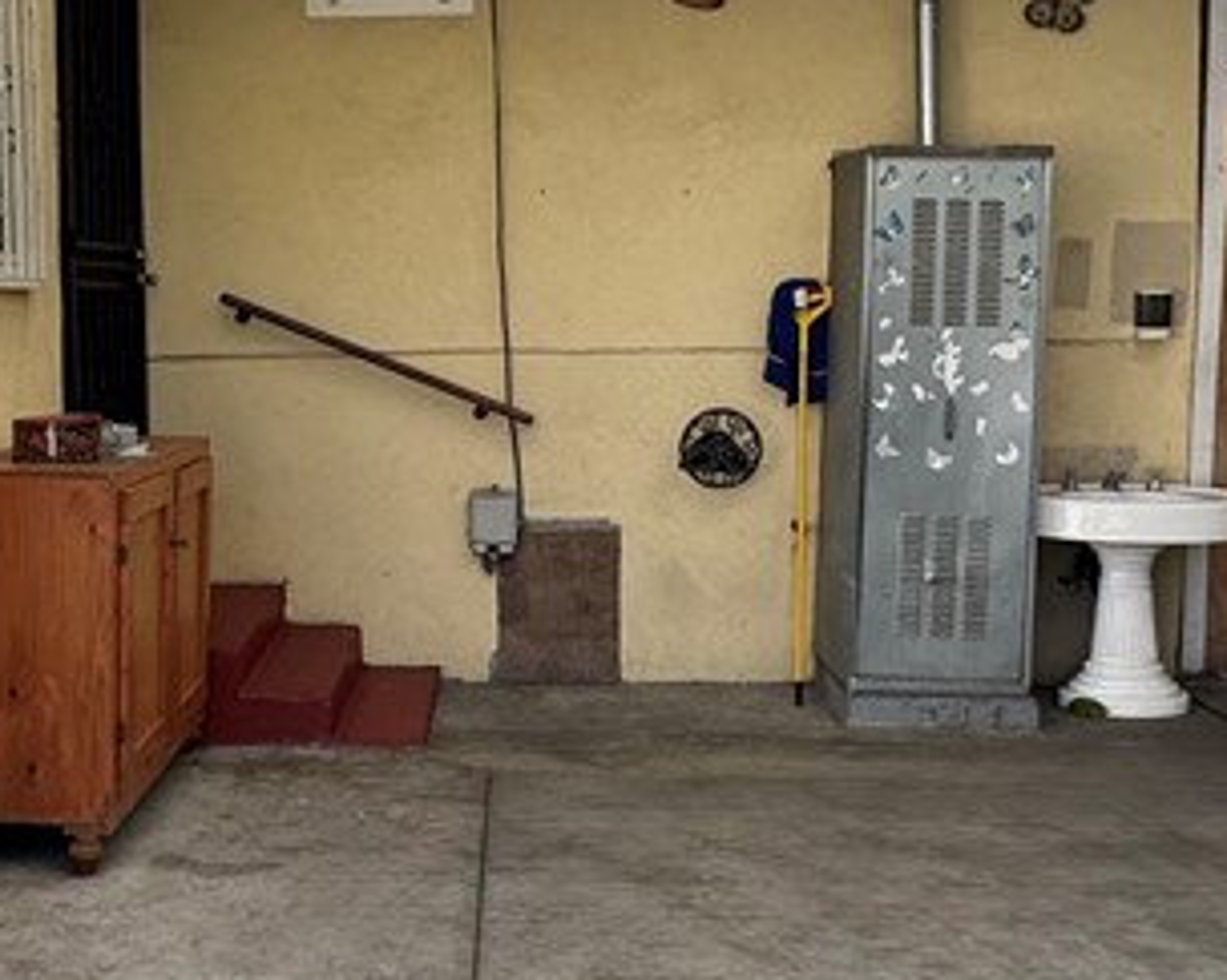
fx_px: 1670
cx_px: 428
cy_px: 383
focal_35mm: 46
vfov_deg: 32.6
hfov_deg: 39.9
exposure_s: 1/356
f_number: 2.2
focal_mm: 2.22
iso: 40
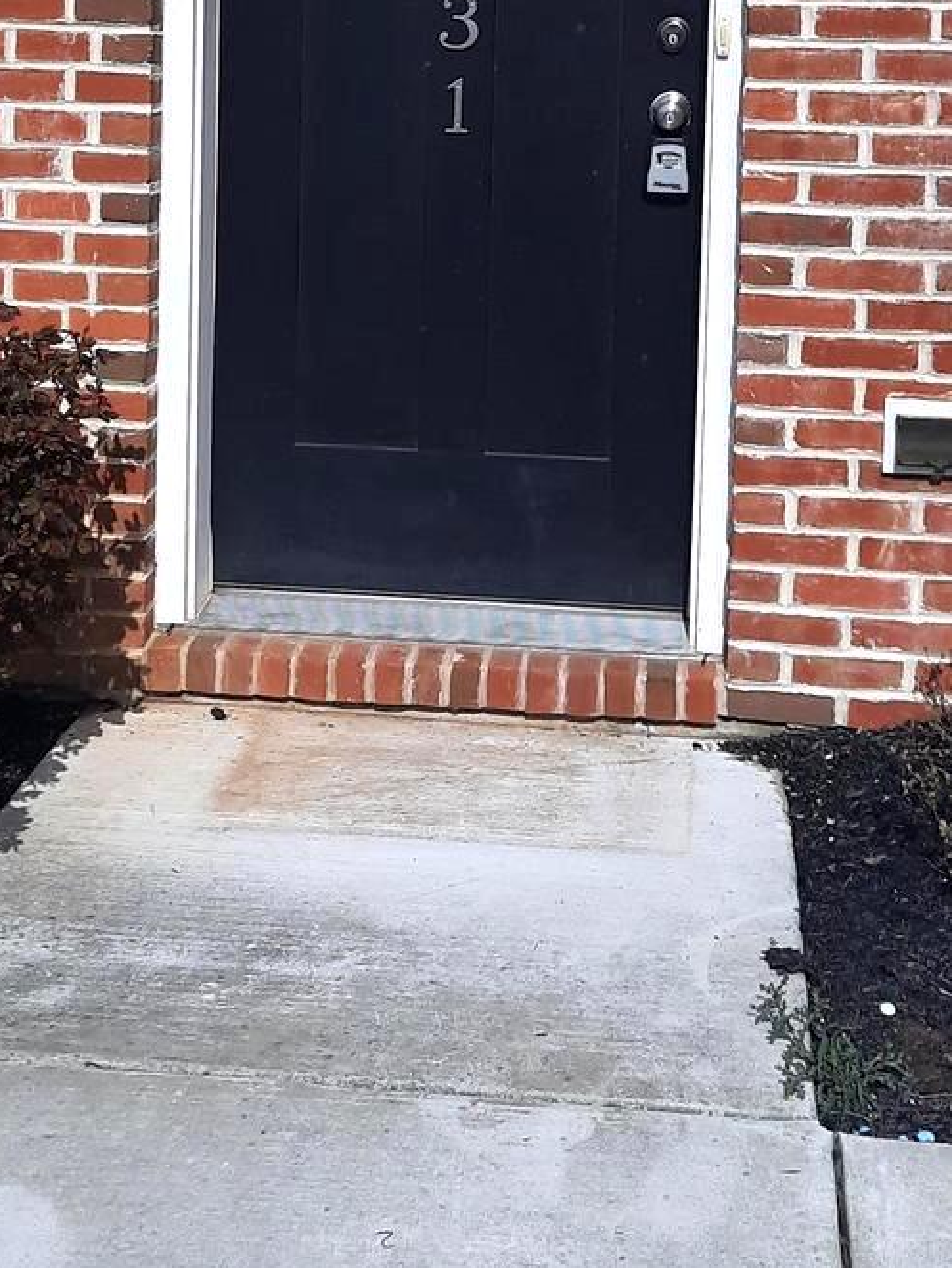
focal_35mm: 58
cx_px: 510
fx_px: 2125
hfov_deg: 25.2
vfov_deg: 31.6
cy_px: 123
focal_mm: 4.6
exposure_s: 1/3003
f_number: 2
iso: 32
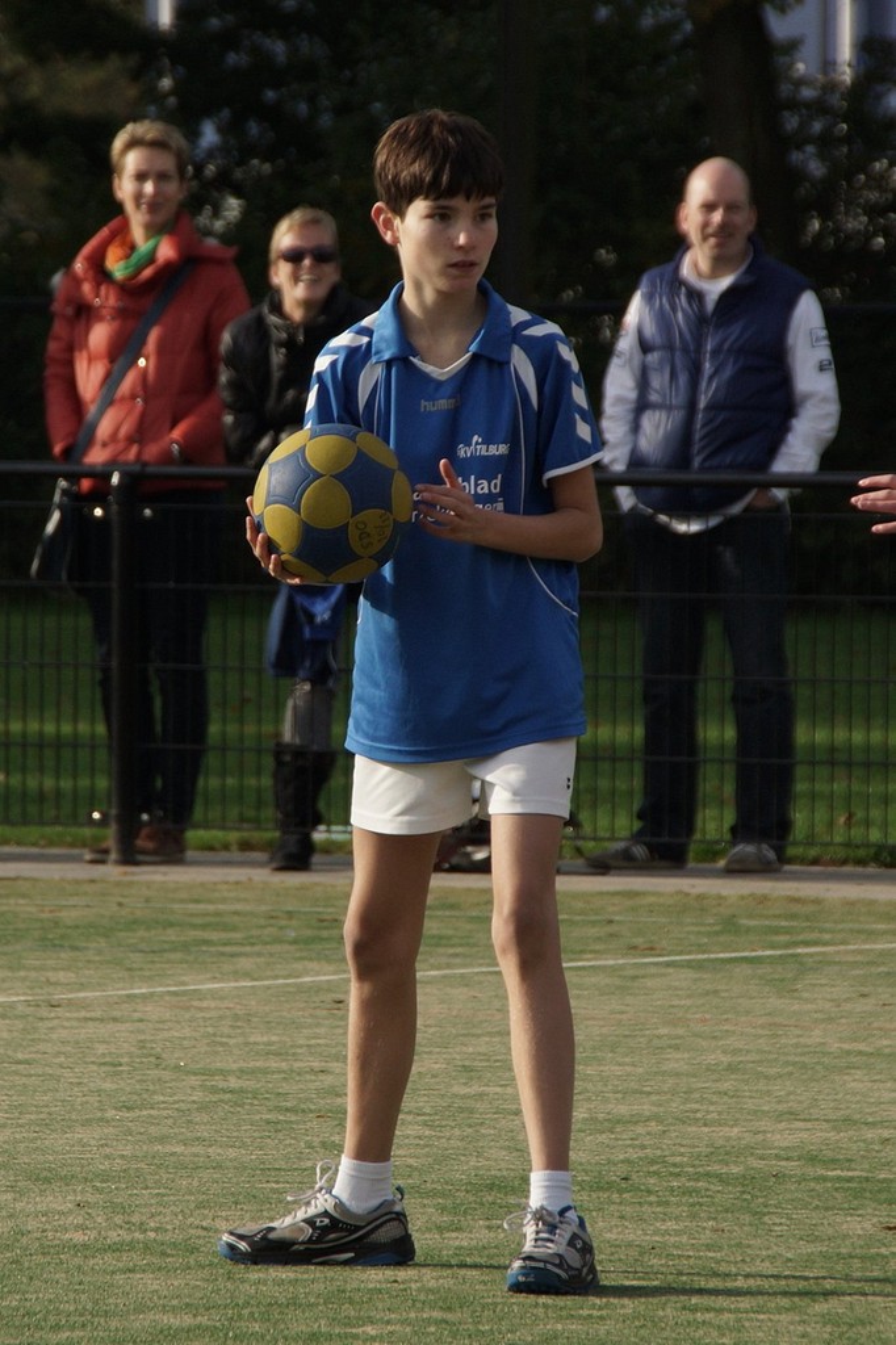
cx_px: 448
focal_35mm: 225
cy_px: 672
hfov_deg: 6.1
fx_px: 8405
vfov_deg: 9.2
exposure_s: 1/500
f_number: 7.1
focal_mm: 150
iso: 200
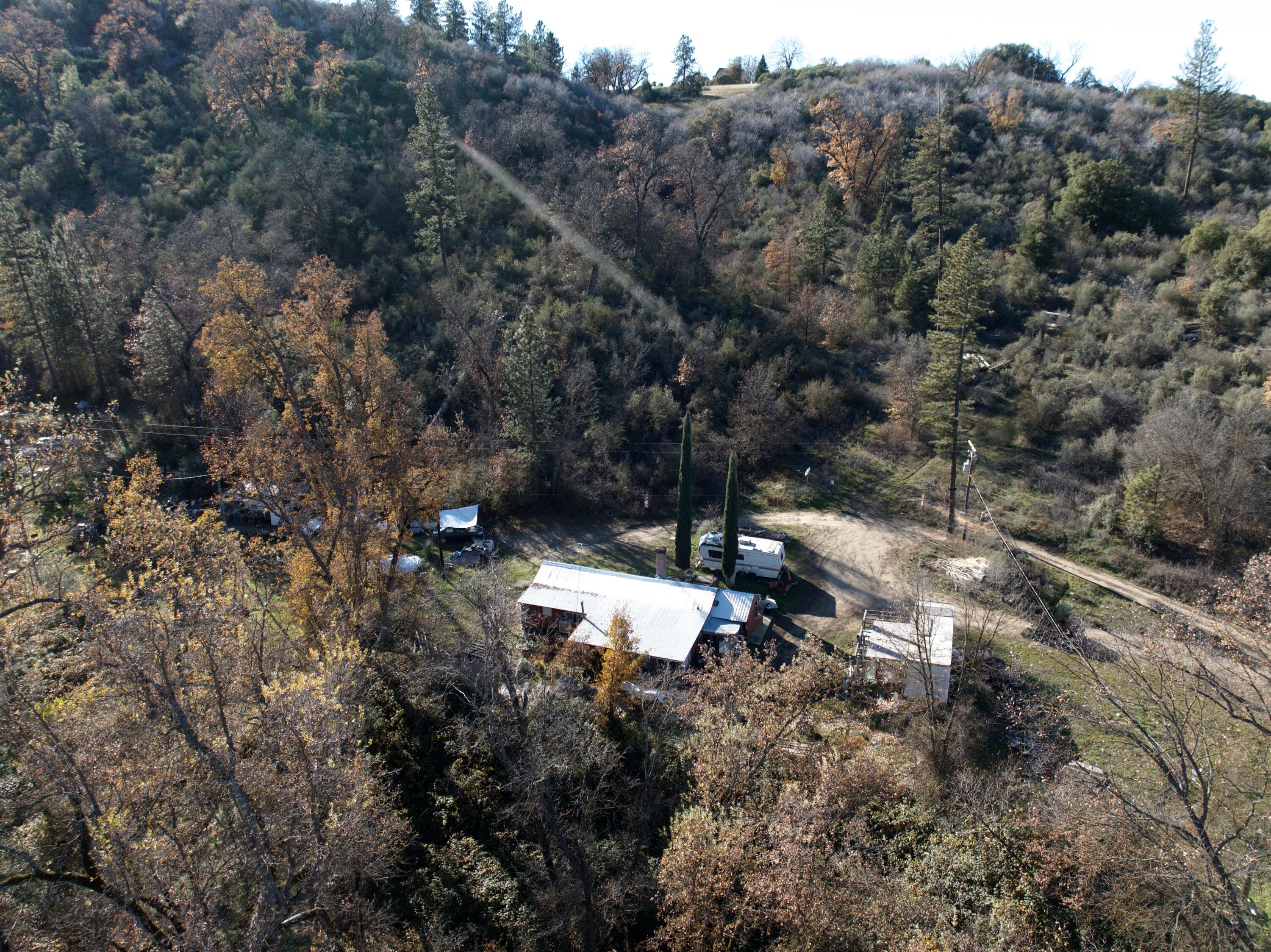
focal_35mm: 24
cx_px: 636
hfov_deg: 71.6
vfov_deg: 56.8
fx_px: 881
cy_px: 476
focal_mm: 12.29
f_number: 2.8
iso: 250
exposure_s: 1/1250
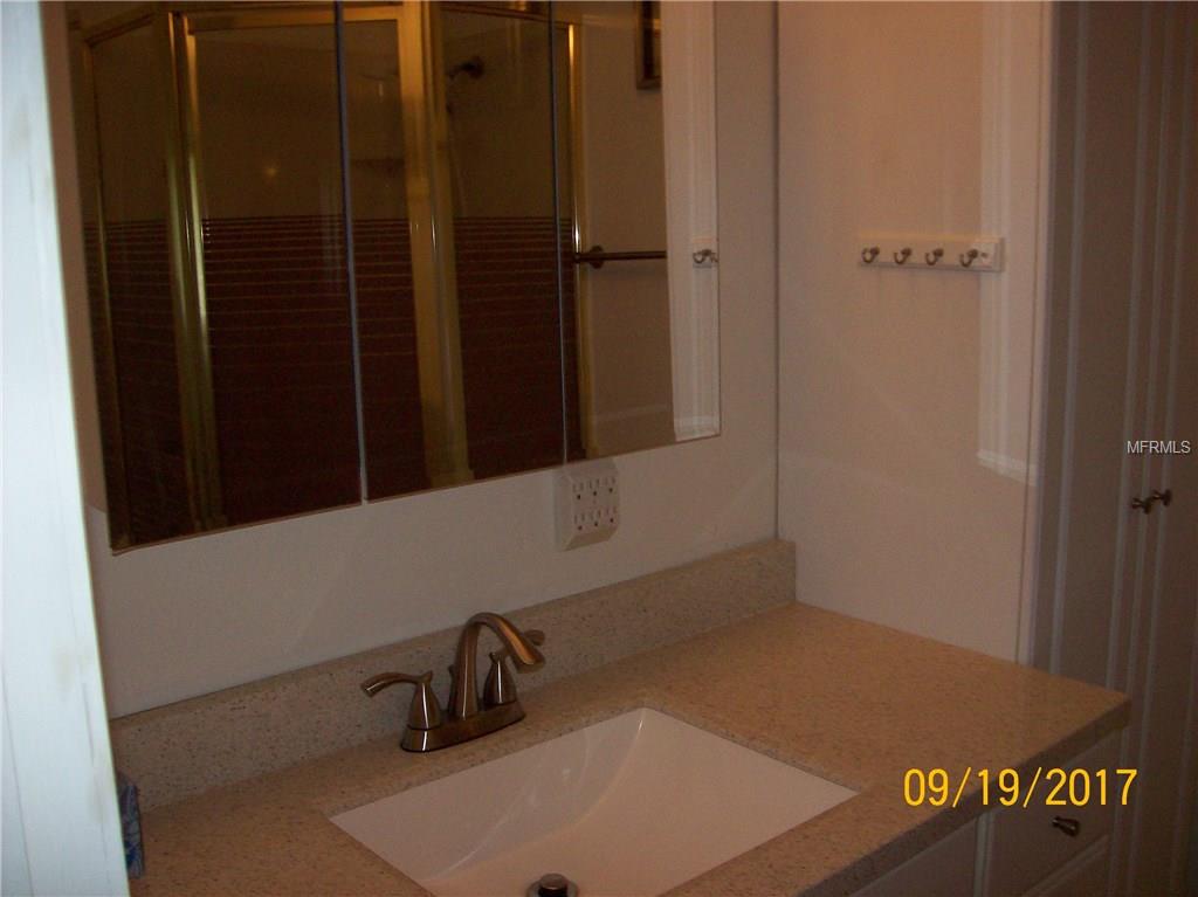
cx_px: 599
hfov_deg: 51.4
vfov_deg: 39.6
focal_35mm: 36
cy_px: 448
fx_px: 1245
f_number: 2.7
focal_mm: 6
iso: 140
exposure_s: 1/64
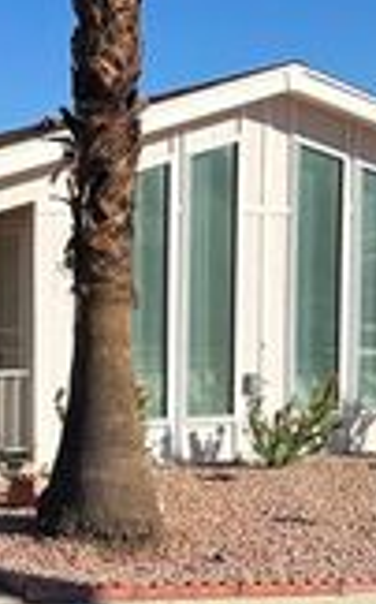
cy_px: 352
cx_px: -11
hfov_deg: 15.0
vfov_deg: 24.3
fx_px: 1396
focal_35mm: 85
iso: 50
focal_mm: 5.7
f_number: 1.5
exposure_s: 1/4831
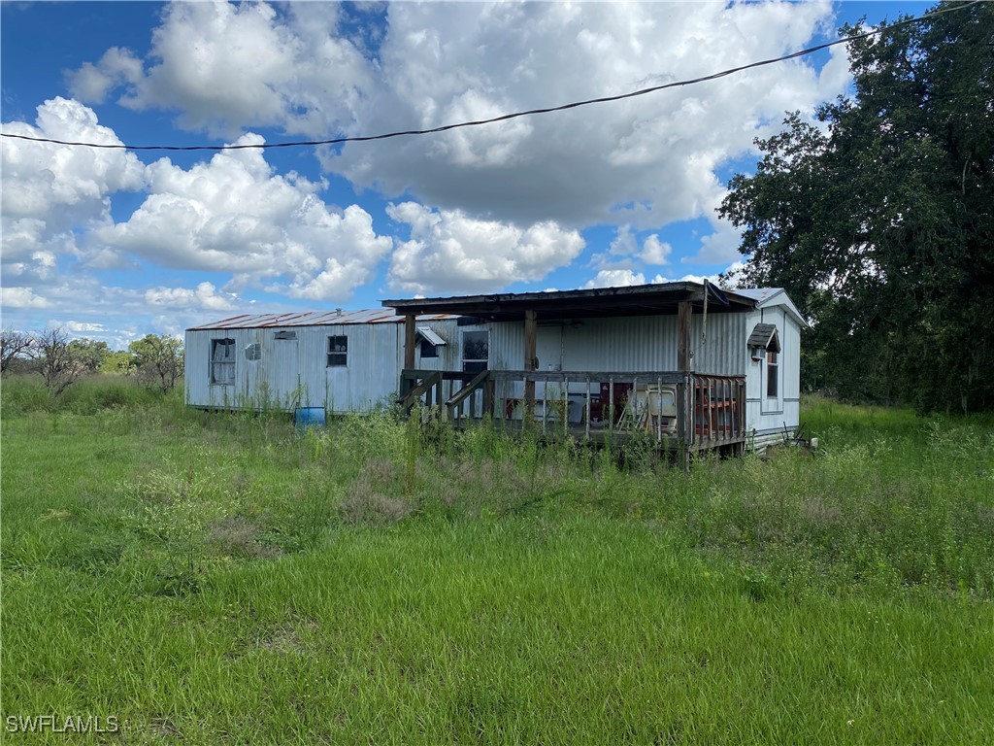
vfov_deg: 53.1
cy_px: 373
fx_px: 747
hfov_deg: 67.3
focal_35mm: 26
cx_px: 497
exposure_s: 1/3401
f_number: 1.8
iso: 32
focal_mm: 4.25
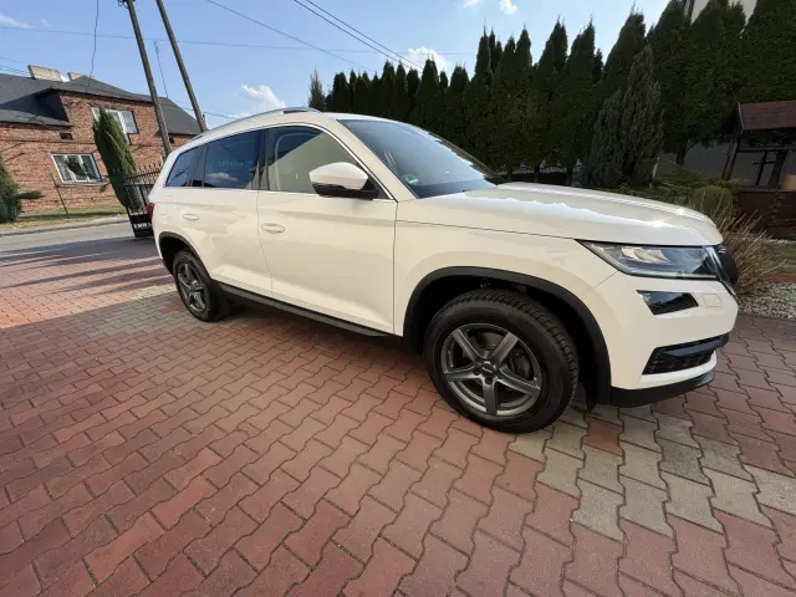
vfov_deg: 85.7
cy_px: 298
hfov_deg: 102.1
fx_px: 322
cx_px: 398
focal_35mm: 14
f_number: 2.2
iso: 50
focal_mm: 2.22
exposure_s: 1/1637
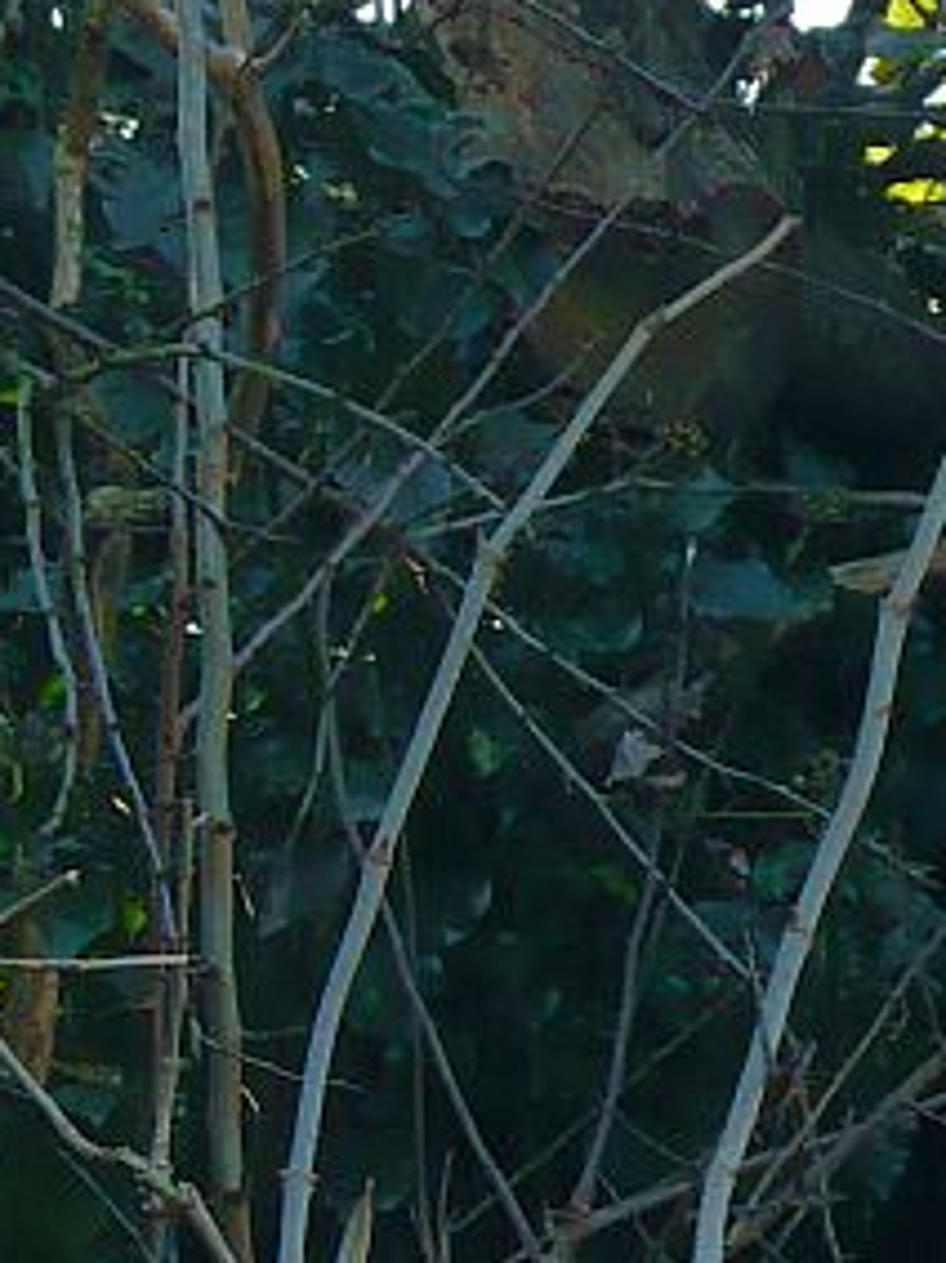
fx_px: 13747
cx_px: 1589
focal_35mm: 377
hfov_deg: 3.9
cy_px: 1475
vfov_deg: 5.2
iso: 200
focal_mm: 16.5
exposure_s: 1/125
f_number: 5.1
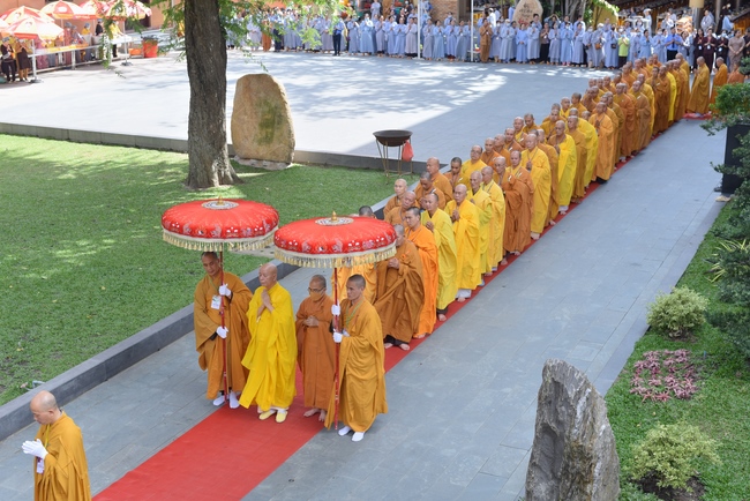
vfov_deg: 27.0
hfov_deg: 39.6
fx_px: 1042
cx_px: 375
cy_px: 250
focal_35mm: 50
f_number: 5.6
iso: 125
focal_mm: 50
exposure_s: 1/160
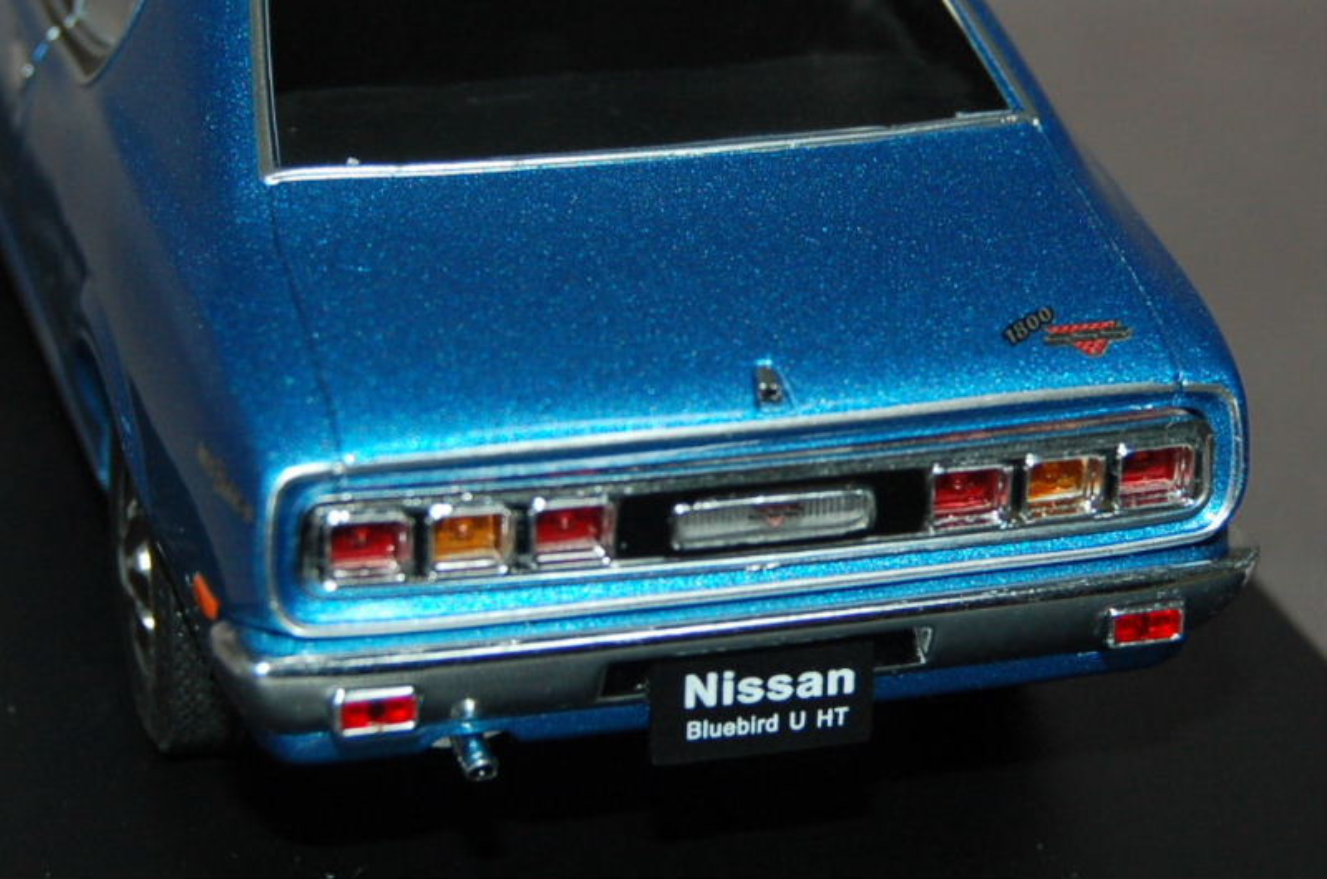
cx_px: 664
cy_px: 440
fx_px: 2097
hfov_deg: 35.1
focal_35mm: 57
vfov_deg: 23.7
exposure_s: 1/60
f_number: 4.8
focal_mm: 38
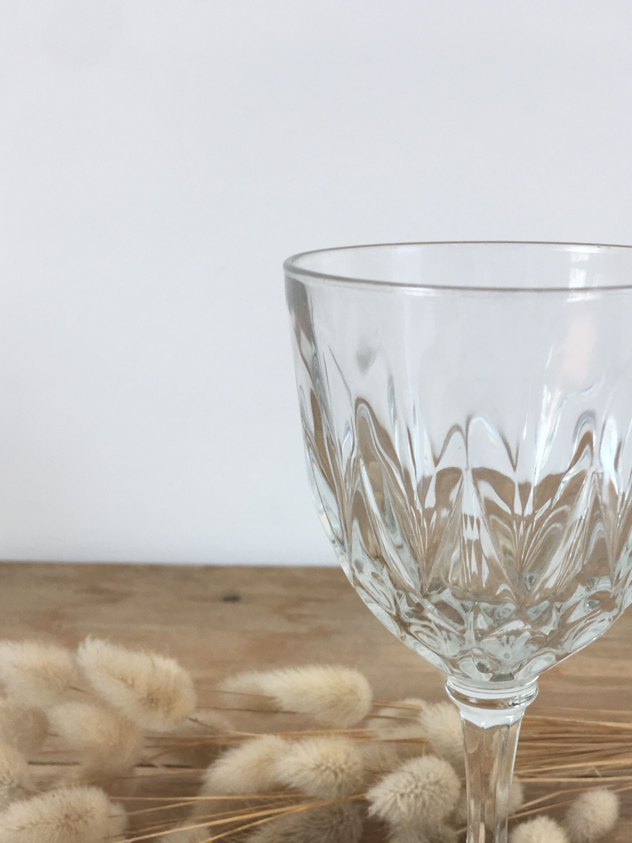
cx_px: 423
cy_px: 618
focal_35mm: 43
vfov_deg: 42.7
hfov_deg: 33.3
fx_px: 1047
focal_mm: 4.15
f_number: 2.2
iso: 40
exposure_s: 1/100
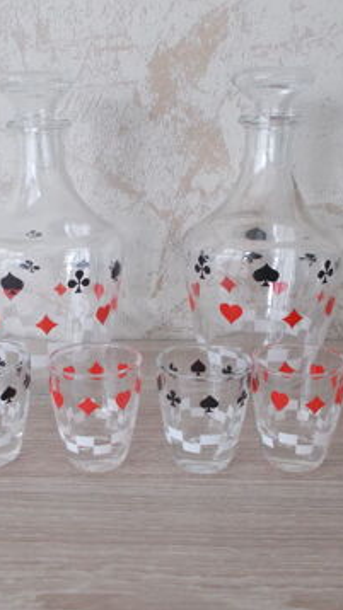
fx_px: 615
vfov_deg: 52.8
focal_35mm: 38
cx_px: 145
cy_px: 305
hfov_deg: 31.1
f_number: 3.2
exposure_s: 1/13
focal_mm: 4.6
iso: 200
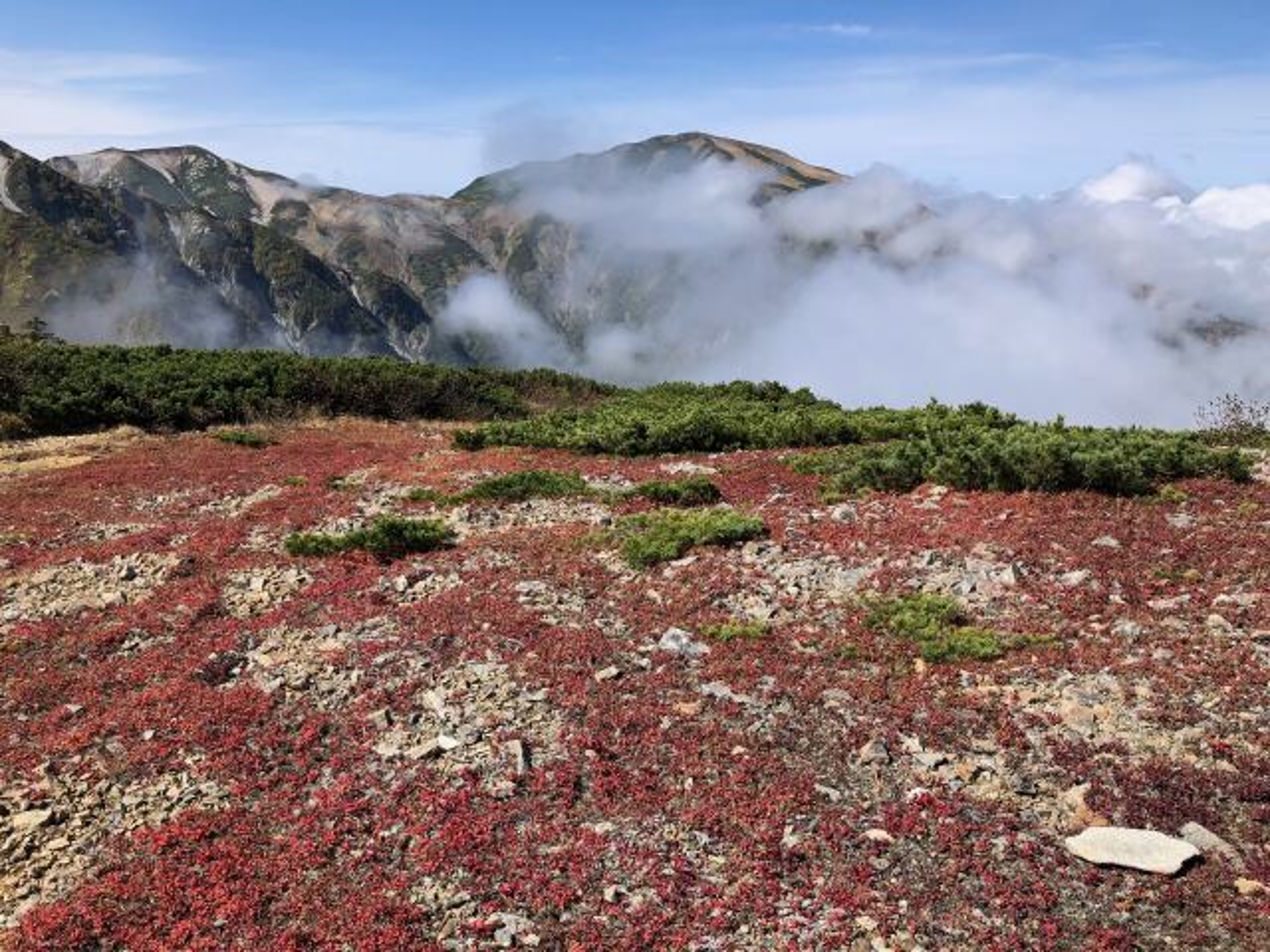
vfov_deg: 49.7
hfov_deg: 63.4
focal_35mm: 28
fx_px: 1027
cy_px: 476
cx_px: 635
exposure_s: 1/1919
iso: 20
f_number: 1.8
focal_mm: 3.99
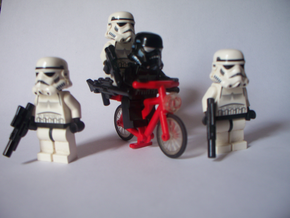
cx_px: 145
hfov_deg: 52.6
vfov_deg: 40.7
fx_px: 293
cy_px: 109
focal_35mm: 35
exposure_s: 1/30
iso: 125
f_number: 2.8
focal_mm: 7.54
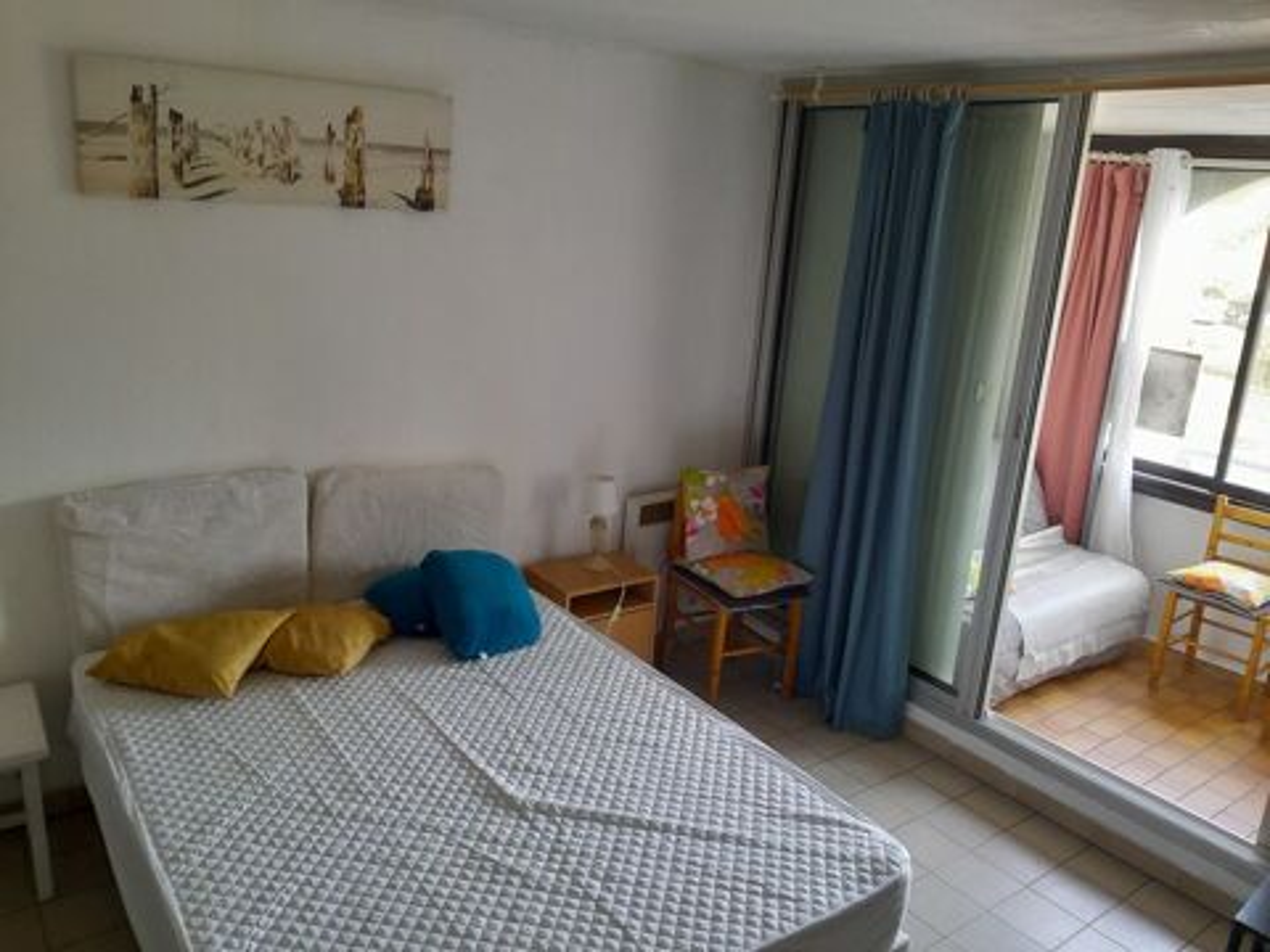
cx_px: 635
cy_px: 476
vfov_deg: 53.1
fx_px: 954
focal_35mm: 26
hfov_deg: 67.3
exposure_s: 1/50
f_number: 1.8
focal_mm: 3.98
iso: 250
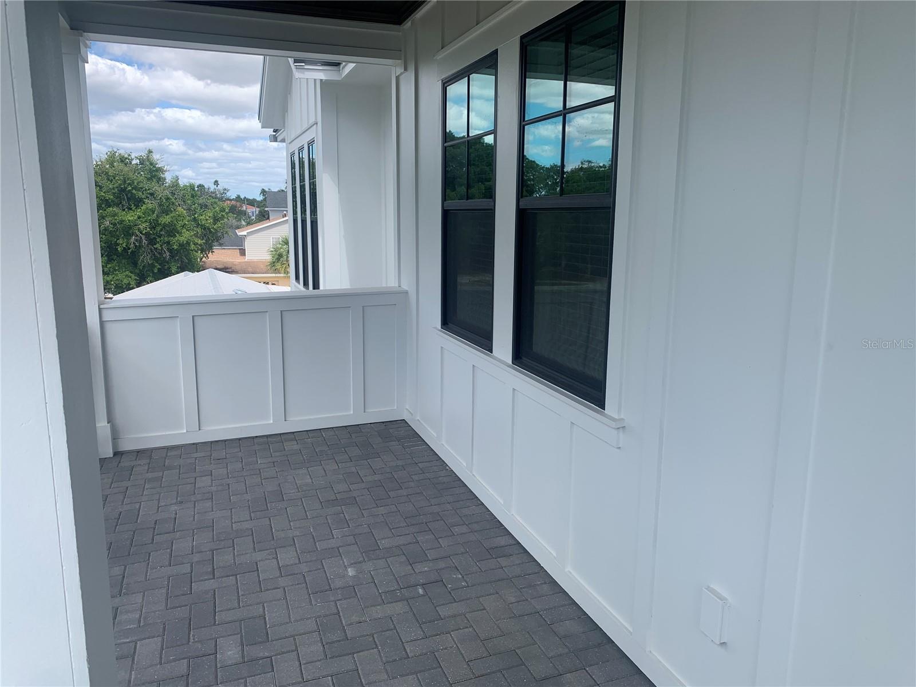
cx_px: 458
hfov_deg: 67.3
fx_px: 688
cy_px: 344
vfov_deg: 53.1
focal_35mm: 26
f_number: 1.8
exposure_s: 1/936
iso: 25
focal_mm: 4.25
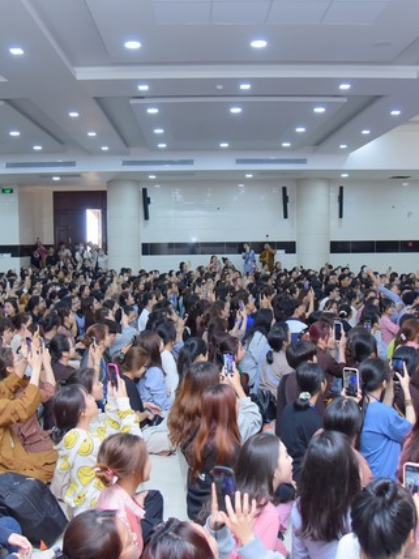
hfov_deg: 40.7
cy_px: 279
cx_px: 198
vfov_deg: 52.6
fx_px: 565
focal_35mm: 35
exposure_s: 1/160
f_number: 4.5
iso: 1250
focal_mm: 24
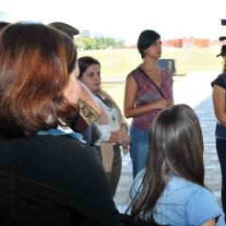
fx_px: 414
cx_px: 188
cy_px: 125
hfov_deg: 29.7
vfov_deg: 30.5
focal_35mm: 56
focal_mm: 24
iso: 200
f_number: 5.6
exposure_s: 1/125
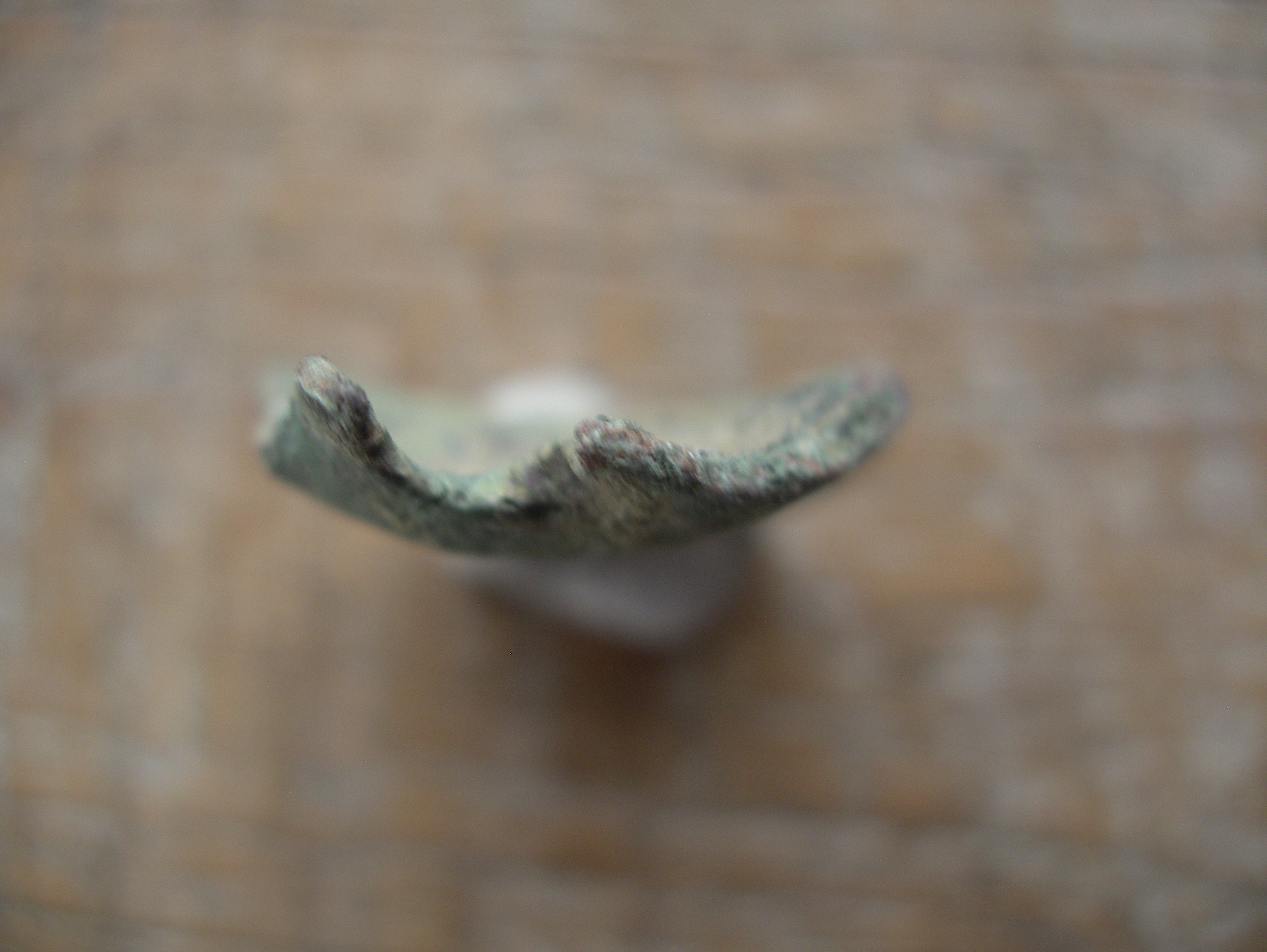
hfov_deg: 50.1
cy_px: 476
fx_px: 1355
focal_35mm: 37
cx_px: 634
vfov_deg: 38.7
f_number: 2.8
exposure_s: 1/20
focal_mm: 7.8
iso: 200
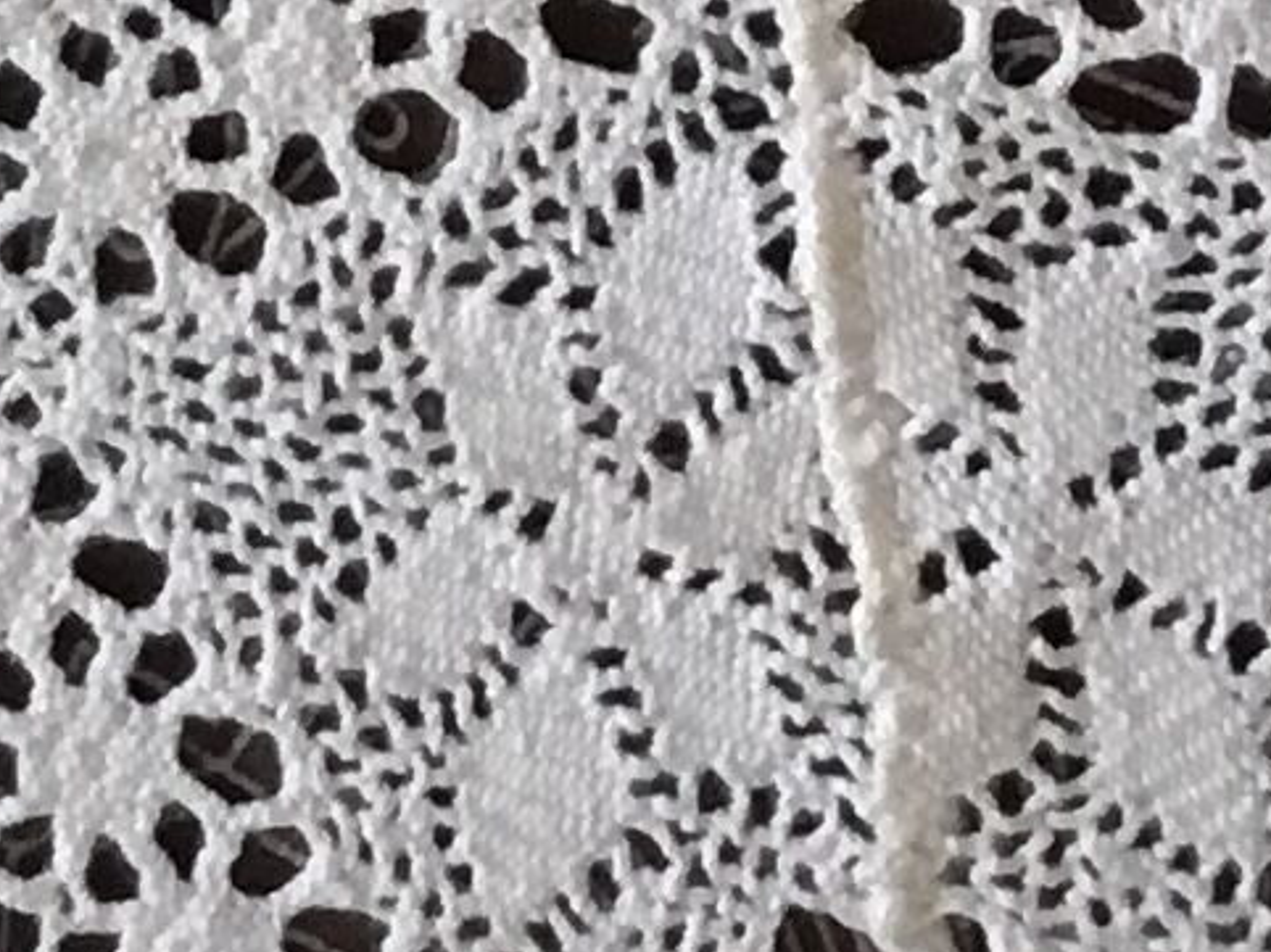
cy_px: -2218
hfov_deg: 9.4
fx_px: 7707
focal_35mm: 210
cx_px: 802
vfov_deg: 6.3
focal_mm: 3.3
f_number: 2.4
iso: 40
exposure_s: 1/33
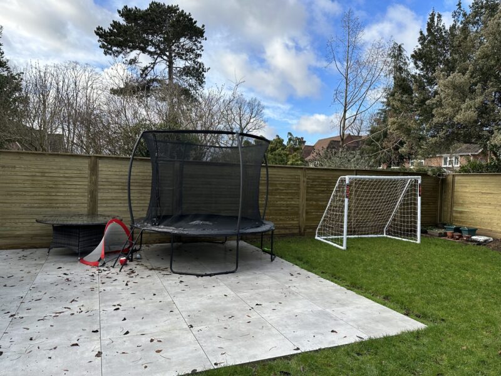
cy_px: 188
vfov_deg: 56.8
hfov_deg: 71.6
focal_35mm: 24
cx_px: 250
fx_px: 347
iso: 80
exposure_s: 1/1412
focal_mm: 6.86
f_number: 1.78
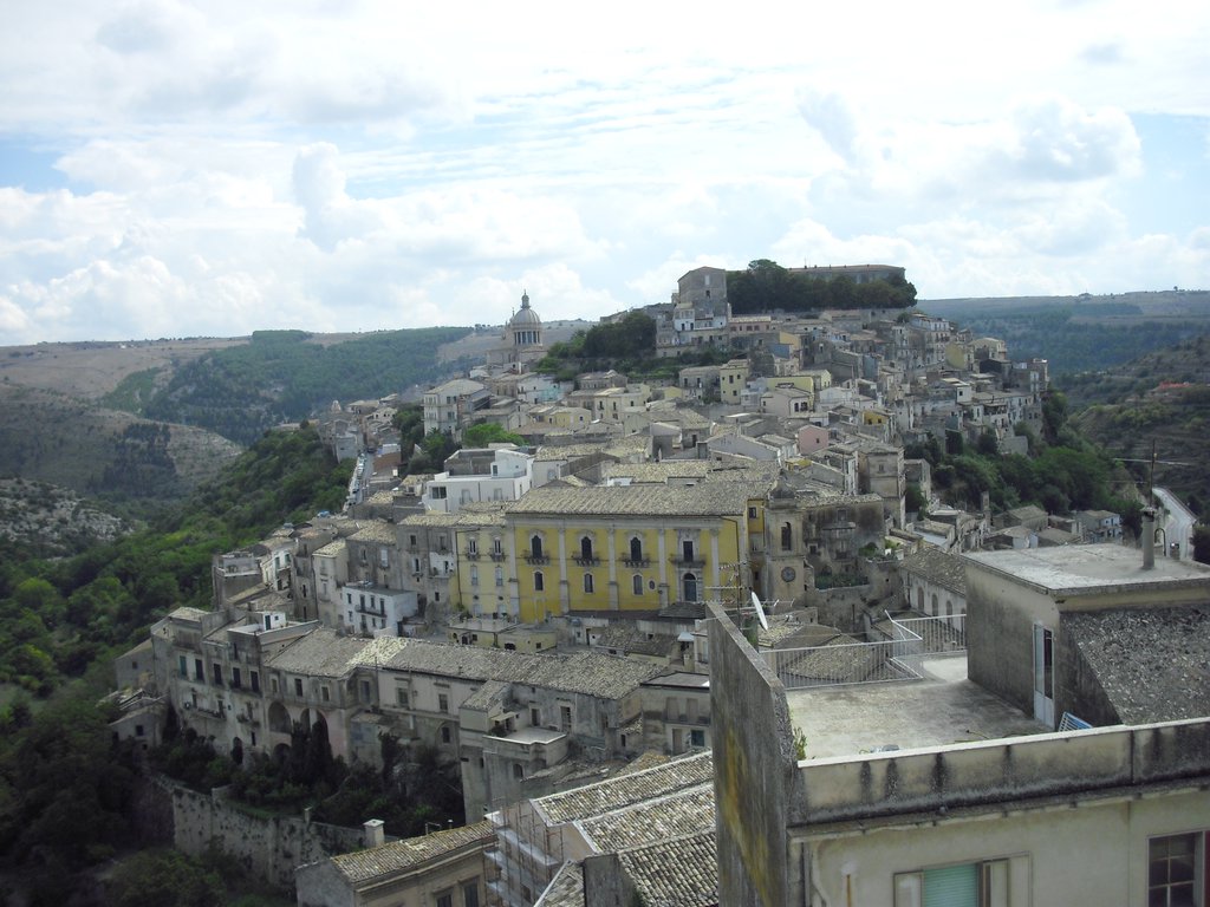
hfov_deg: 49.0
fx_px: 1328
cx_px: 605
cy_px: 454
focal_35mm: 38
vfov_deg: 37.7
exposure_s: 1/250
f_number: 8
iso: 100
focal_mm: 6.2
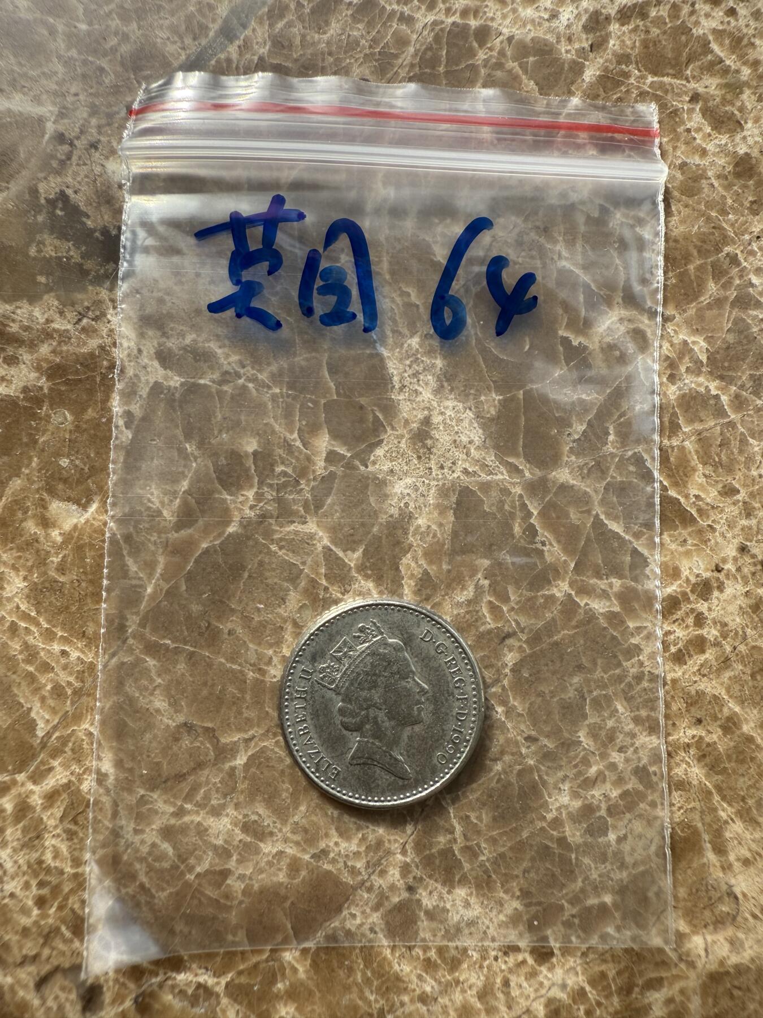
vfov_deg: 71.6
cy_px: 509
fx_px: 705
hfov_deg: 56.8
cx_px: 382
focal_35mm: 24
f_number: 2.2
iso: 40
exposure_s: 1/299
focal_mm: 2.22
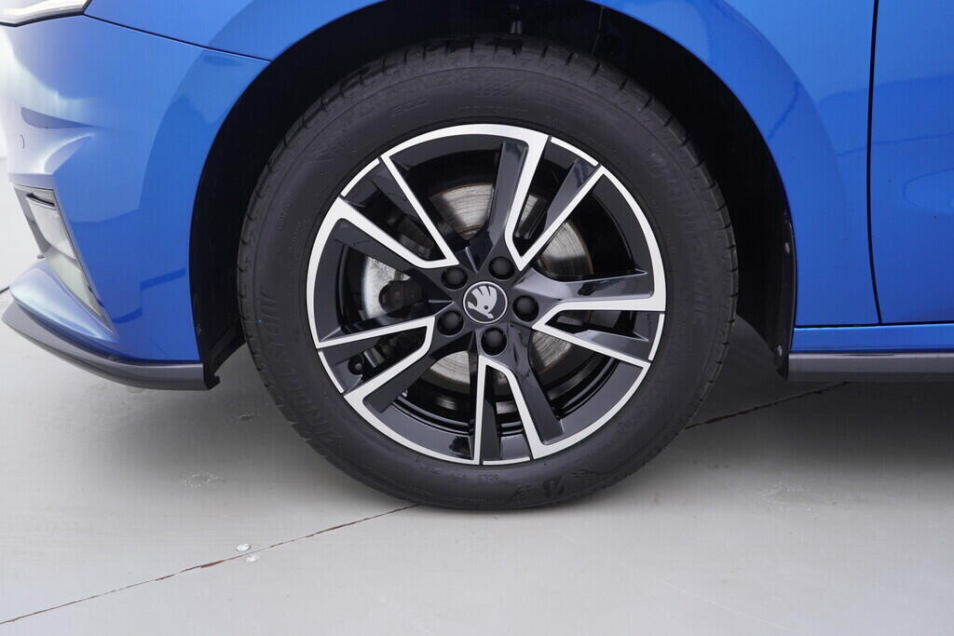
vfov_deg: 36.9
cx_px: 477
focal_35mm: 36
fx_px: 954
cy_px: 318
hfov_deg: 53.1
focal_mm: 24
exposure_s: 1/50
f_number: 3.2
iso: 125
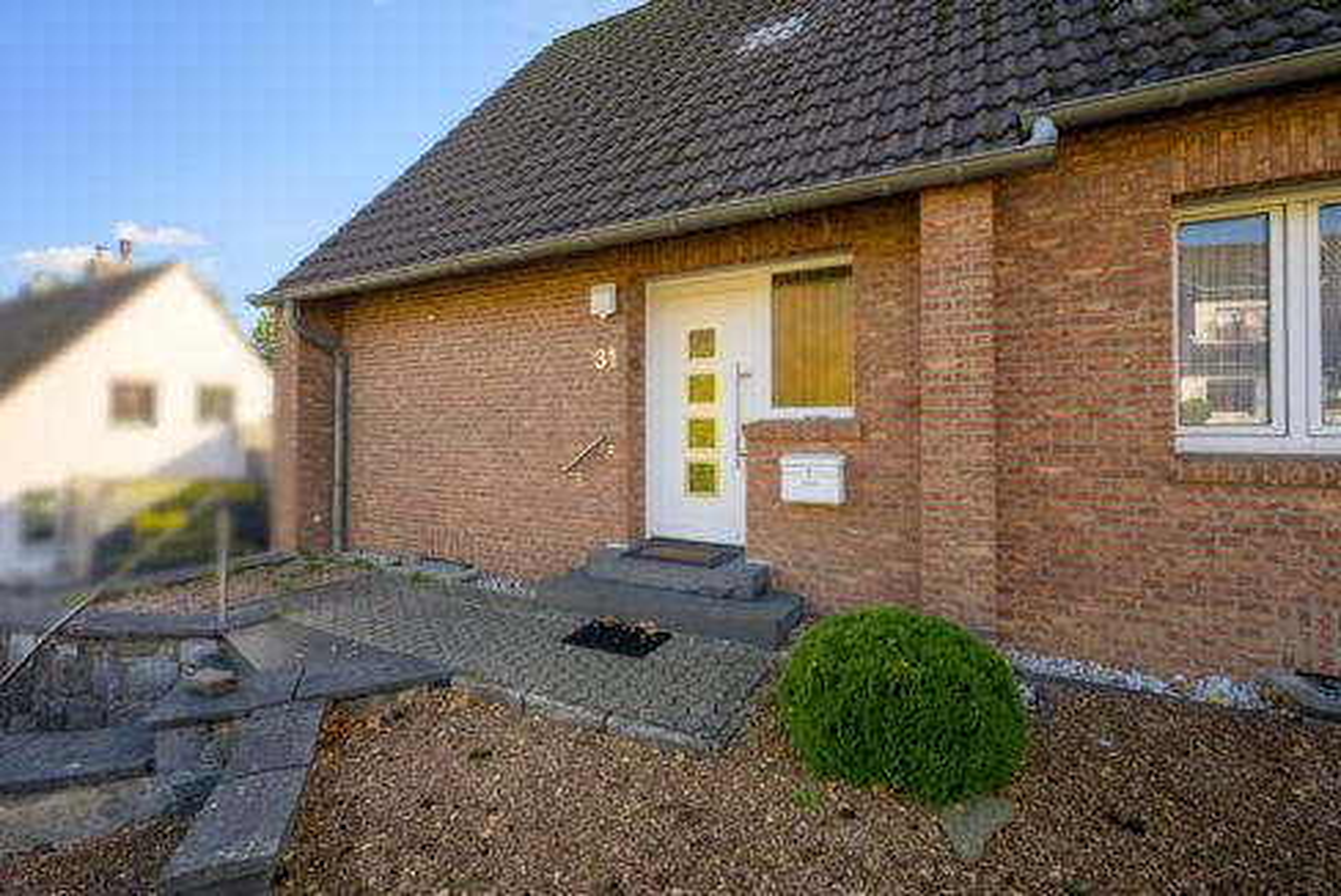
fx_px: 578
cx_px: 670
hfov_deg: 98.5
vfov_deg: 75.6
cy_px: 448
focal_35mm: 16
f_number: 9
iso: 100
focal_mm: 15.5
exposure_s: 1/50
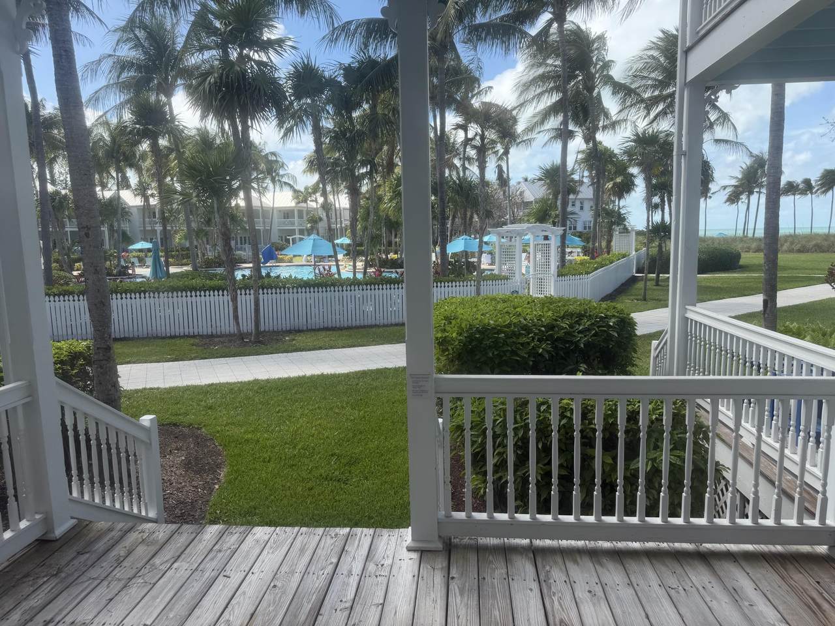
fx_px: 579
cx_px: 418
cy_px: 313
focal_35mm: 24
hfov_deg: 71.6
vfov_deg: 56.8
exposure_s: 1/1901
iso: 80
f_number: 1.78
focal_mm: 6.76
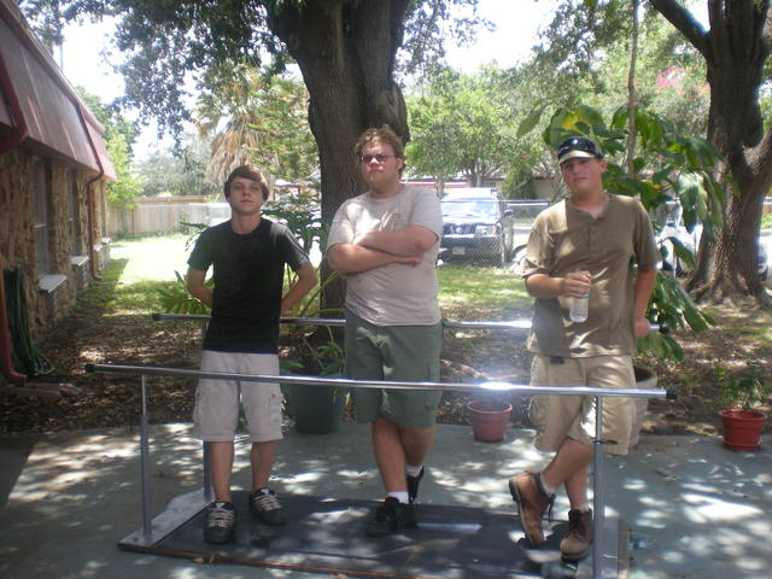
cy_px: 290
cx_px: 386
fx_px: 847
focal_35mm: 38
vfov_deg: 37.7
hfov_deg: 49.0
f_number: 3.1
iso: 64
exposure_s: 1/106
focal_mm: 6.3
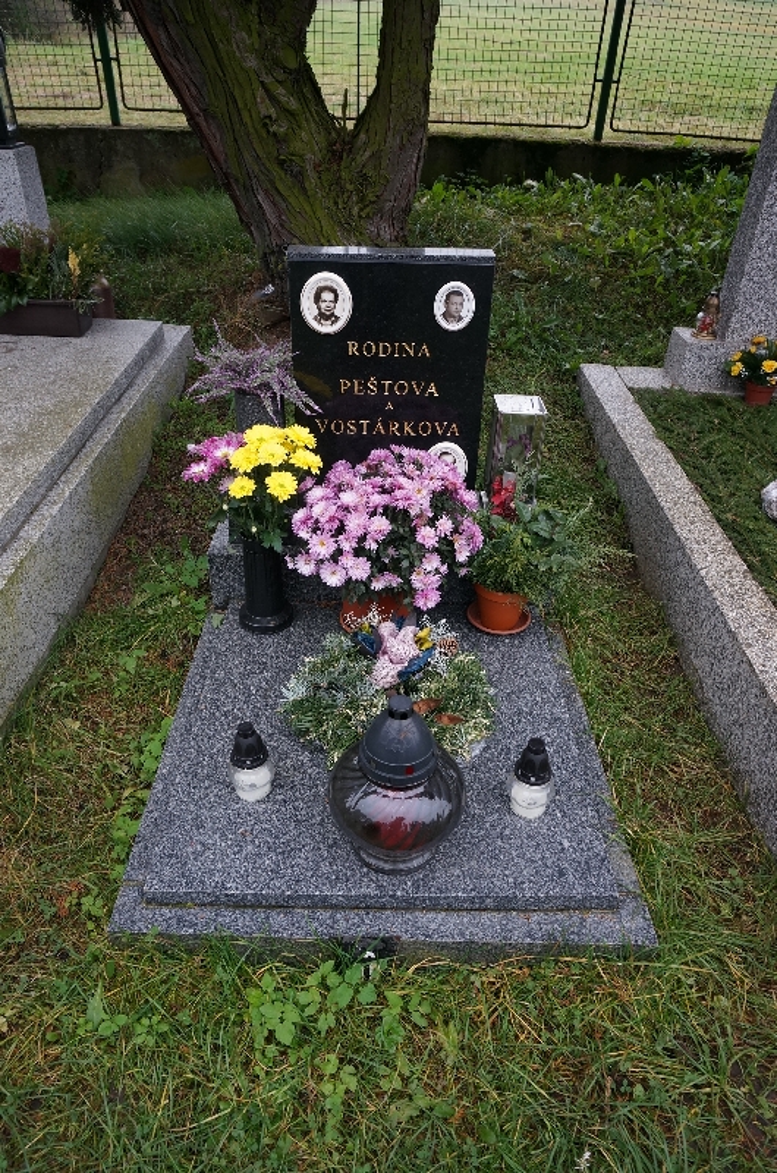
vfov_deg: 73.8
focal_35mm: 24
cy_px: 586
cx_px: 388
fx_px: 780
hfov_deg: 52.9
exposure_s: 1/125
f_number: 5.6
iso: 400
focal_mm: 16
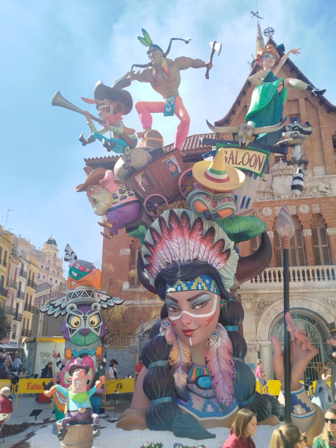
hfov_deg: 45.4
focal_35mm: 31
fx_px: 401
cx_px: 168
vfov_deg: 58.4
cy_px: 224
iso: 50
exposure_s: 1/737
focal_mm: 5.31
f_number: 1.7
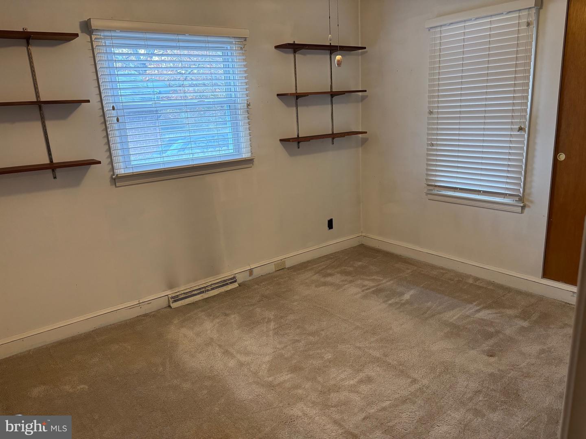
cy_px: 220
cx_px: 293
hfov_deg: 67.3
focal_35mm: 26
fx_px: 440
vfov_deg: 53.1
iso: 200
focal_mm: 5.96
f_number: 1.6
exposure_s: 1/60
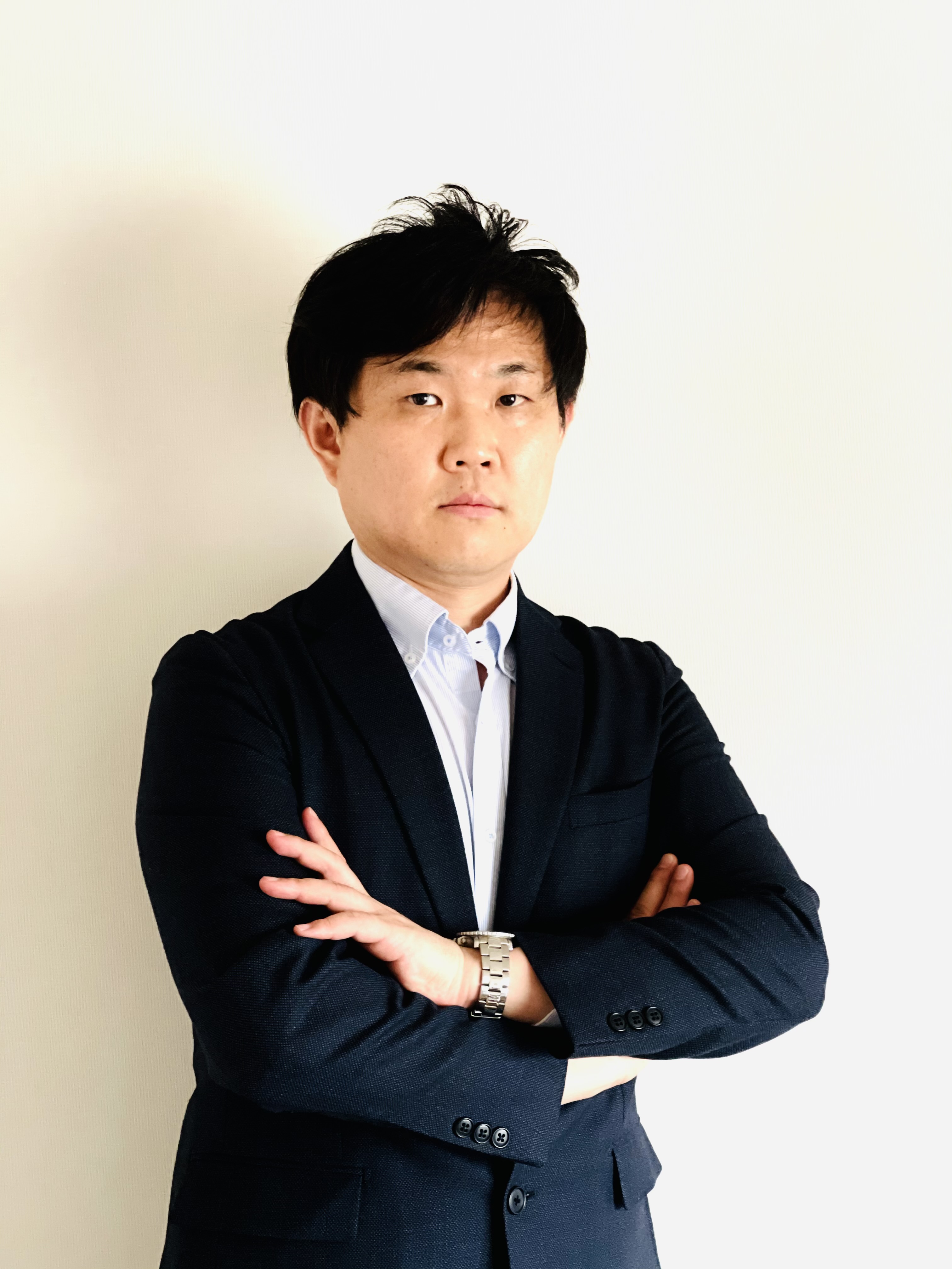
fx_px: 2347
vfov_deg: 30.3
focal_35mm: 64
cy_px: 634
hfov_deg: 22.9
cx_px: 476
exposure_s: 1/24
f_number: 2.2
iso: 500
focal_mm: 7.5
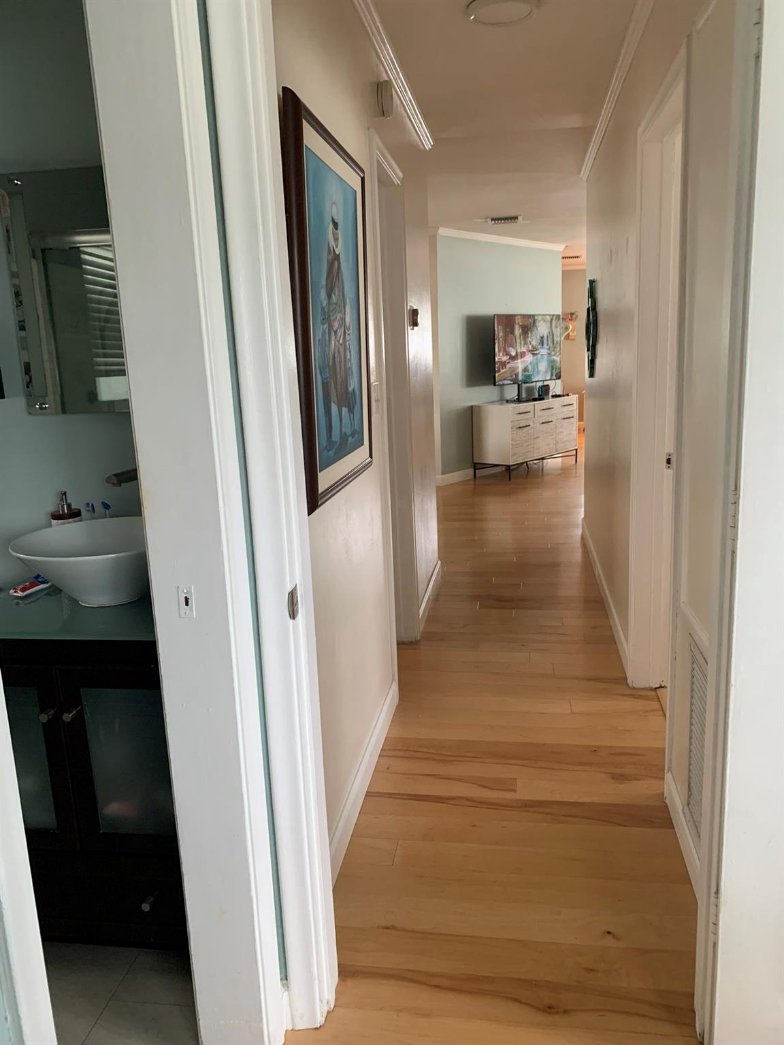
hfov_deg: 53.1
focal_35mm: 26
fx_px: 785
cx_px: 392
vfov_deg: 67.3
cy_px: 522
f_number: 1.8
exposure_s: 1/60
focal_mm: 4.25
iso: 200
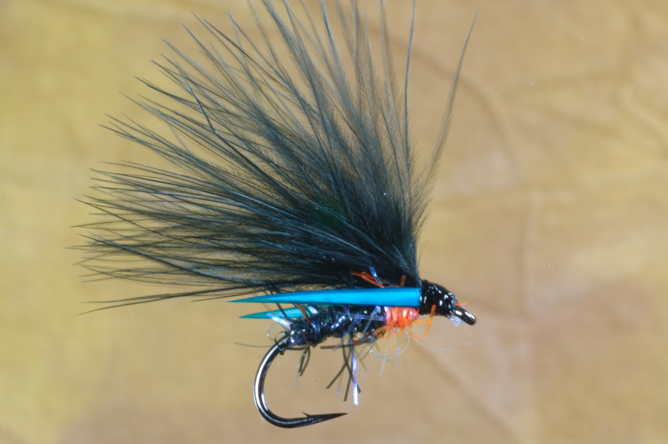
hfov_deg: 19.5
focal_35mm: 105
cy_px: 222
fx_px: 1947
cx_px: 334
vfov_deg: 13.0
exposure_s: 1/2.5
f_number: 22
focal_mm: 70
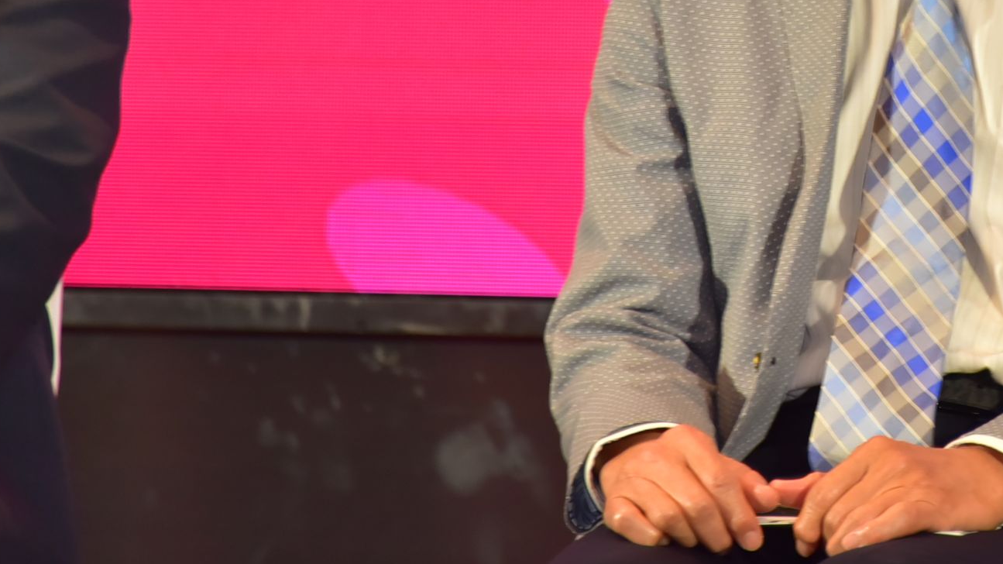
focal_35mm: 607
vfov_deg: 2.0
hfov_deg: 3.6
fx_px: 16141
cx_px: 944
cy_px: -63
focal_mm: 300
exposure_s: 1/100
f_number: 6.3
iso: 1600
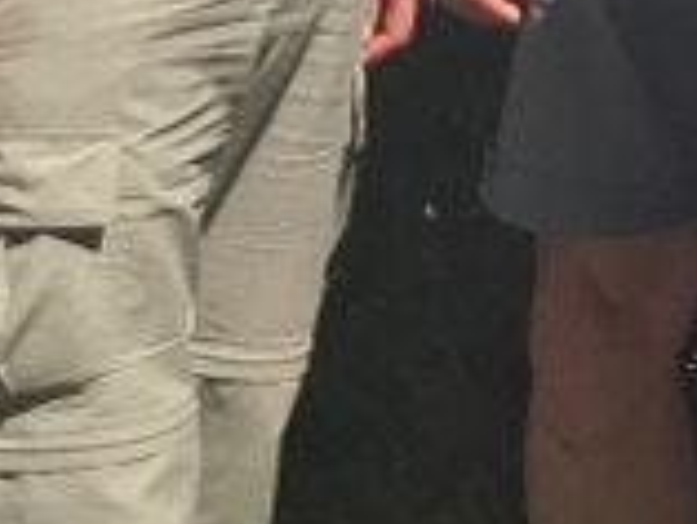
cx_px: 1647
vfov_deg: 7.7
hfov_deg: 9.8
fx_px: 3587
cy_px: -750
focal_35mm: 178
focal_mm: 3.99
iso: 20
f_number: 1.8
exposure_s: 1/2457
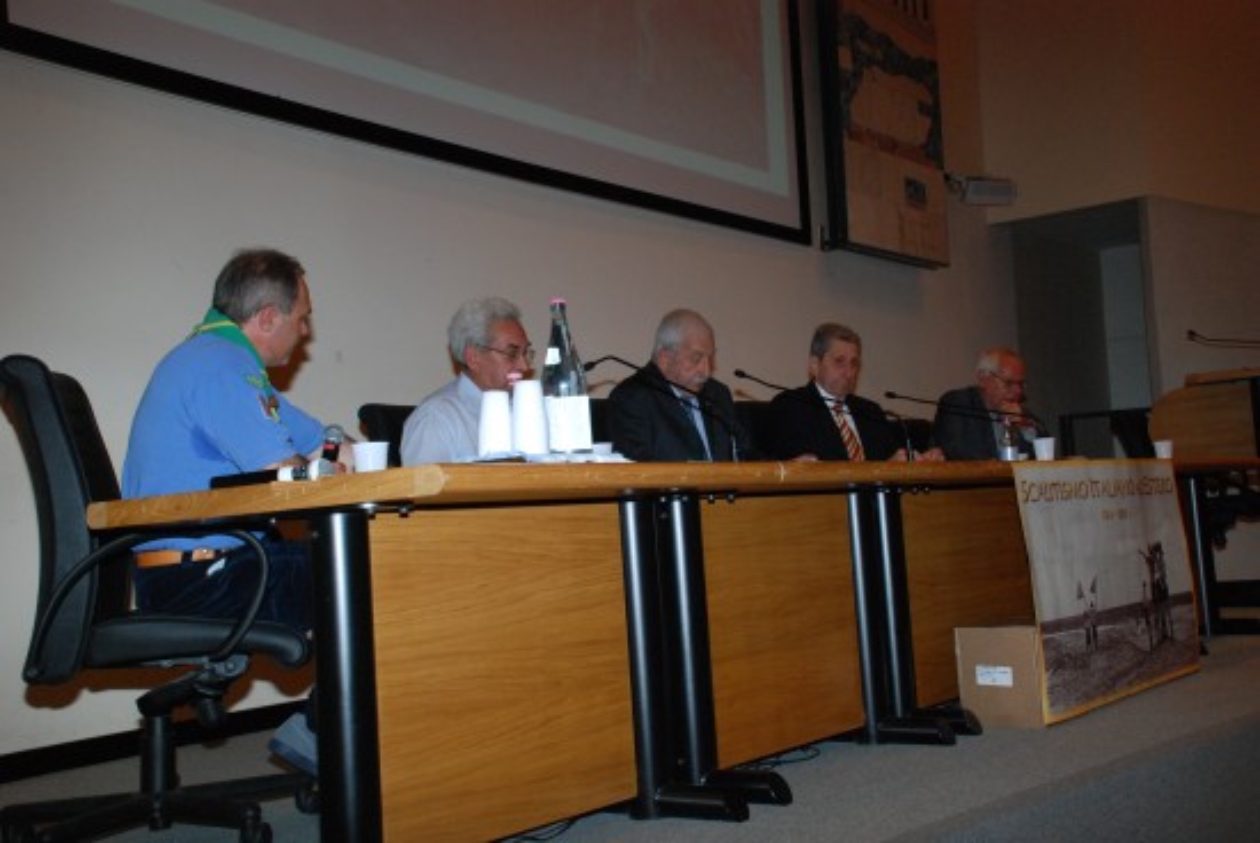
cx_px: 630
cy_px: 422
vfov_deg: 32.0
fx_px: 1472
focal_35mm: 42
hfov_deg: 46.4
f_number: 6.7
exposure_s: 1/60
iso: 1000
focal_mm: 28
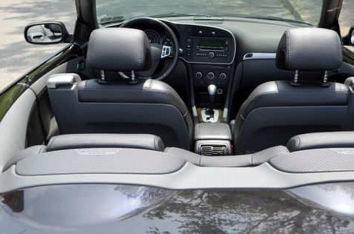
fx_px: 432
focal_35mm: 44
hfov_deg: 44.1
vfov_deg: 30.4
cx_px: 226
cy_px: 106
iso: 200
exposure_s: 1/250
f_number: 8
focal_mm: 22
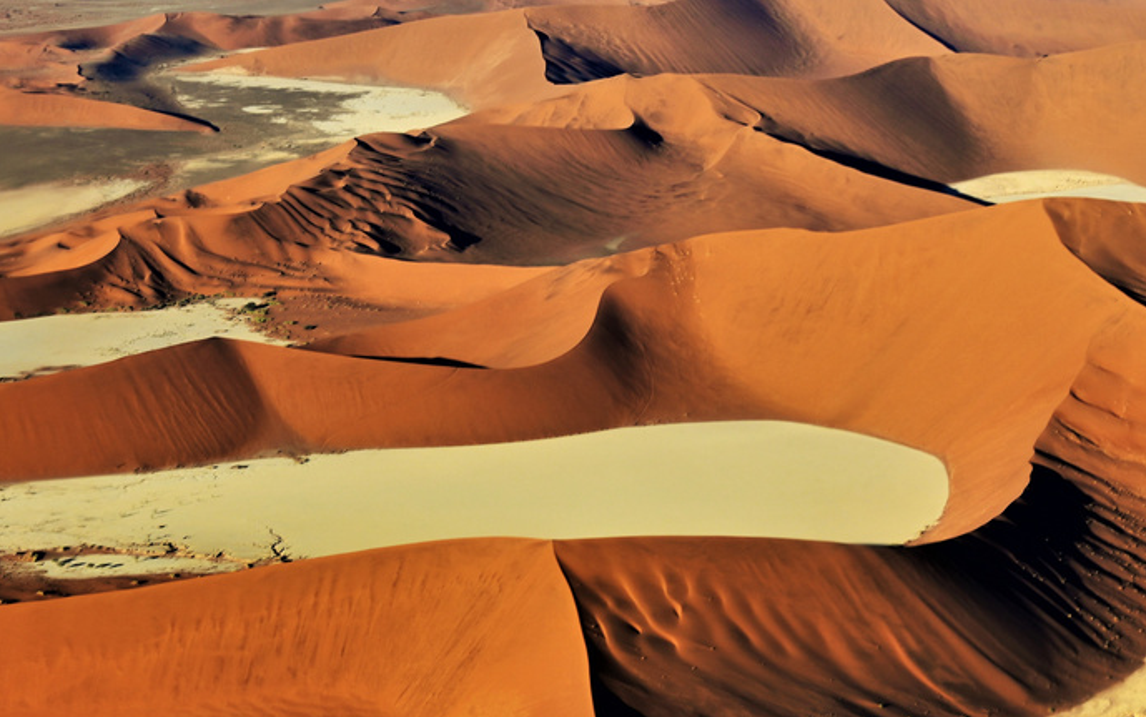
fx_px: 2843
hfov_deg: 22.8
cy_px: 299
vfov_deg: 14.4
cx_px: 546
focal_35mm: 91
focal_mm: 38
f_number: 7.1
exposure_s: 1/400
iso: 100
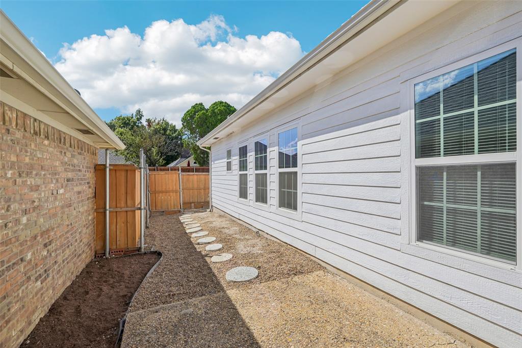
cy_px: 174
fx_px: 239
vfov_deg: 72.1
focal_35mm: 16
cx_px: 261
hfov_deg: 95.0
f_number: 8
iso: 400
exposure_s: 1/1600
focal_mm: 16.5
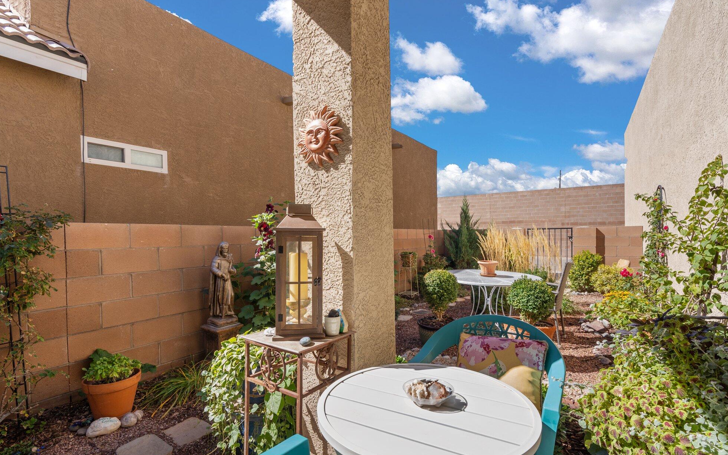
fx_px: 337
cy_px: 244
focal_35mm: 17
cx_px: 374
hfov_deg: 94.3
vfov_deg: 67.9
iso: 320
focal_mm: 16
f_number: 9
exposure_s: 1/125
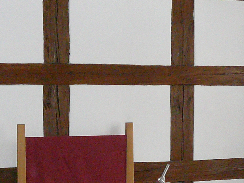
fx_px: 733
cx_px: 95
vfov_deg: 14.1
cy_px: 164
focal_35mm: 104
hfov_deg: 18.9
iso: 320
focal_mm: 5.2
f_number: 2.8
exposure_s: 1/30
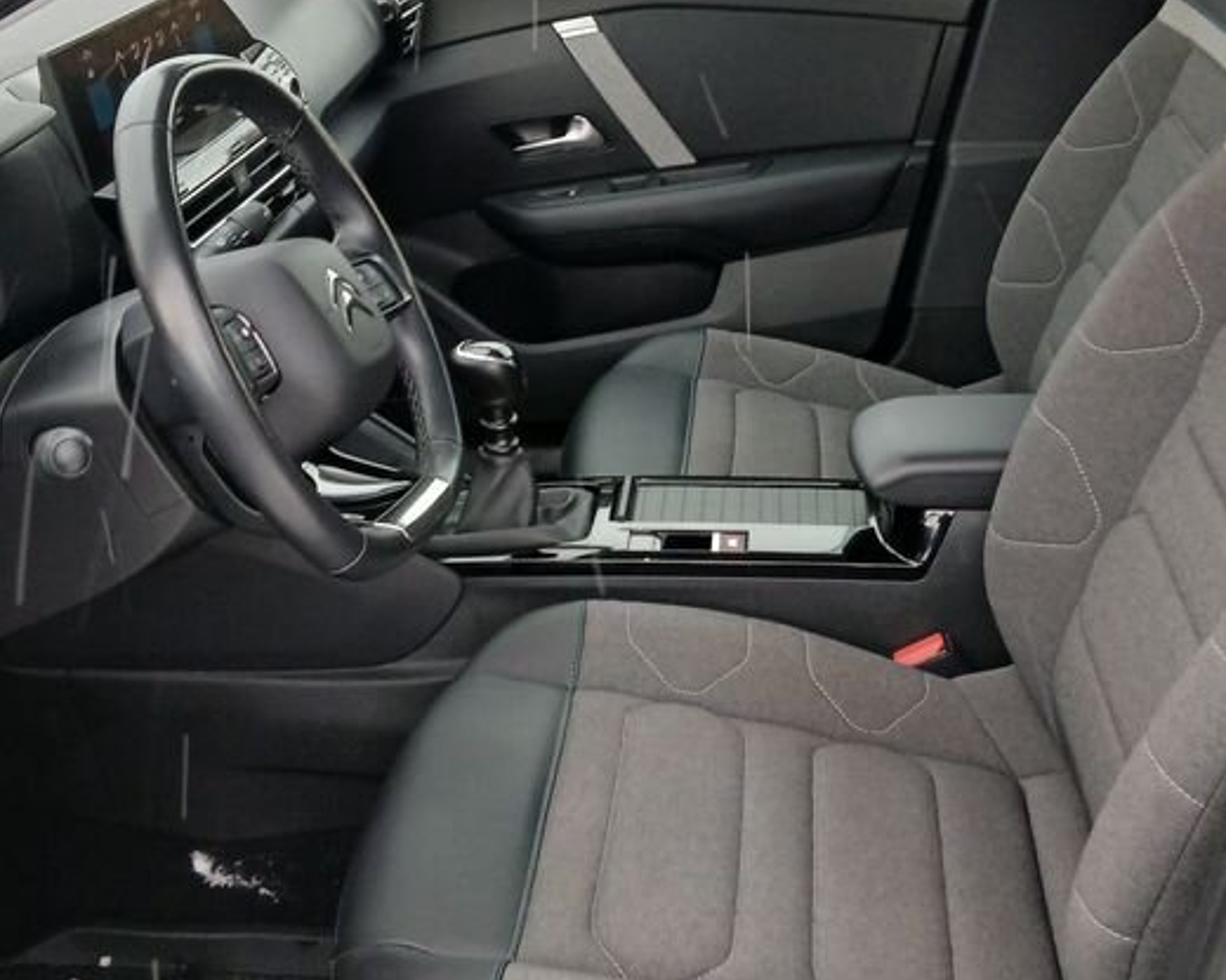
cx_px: 604
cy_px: 379
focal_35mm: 50
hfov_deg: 37.3
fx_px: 1814
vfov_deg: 30.2
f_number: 1.8
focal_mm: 3.98
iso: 200
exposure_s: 1/50
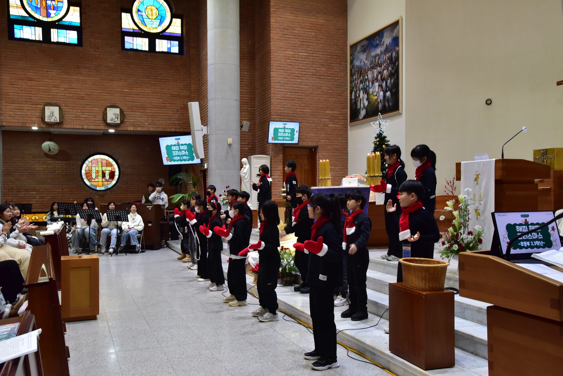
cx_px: 282
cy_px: 188
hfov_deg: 54.4
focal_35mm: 35
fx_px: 548
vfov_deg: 37.9
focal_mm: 35
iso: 4000
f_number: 10
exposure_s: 1/100
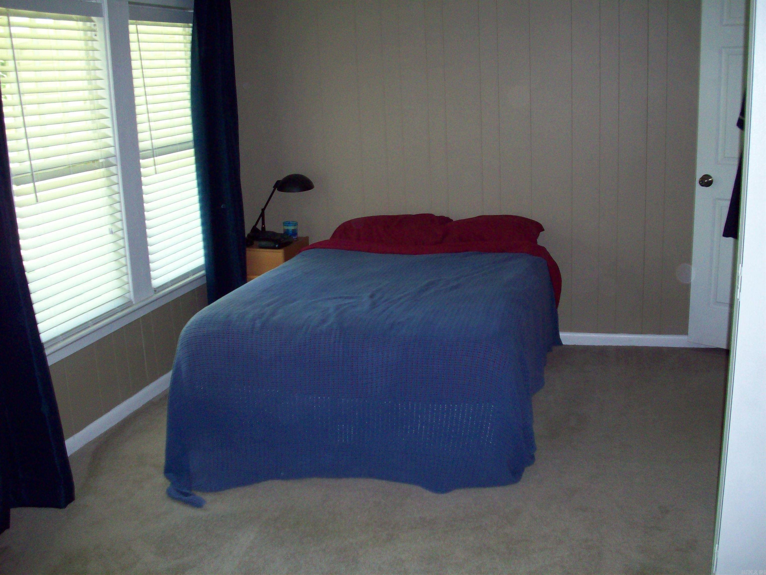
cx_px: 383
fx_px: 819
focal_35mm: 37
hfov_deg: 50.1
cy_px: 288
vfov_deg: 38.7
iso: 160
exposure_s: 1/45
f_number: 2.8
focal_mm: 6.2
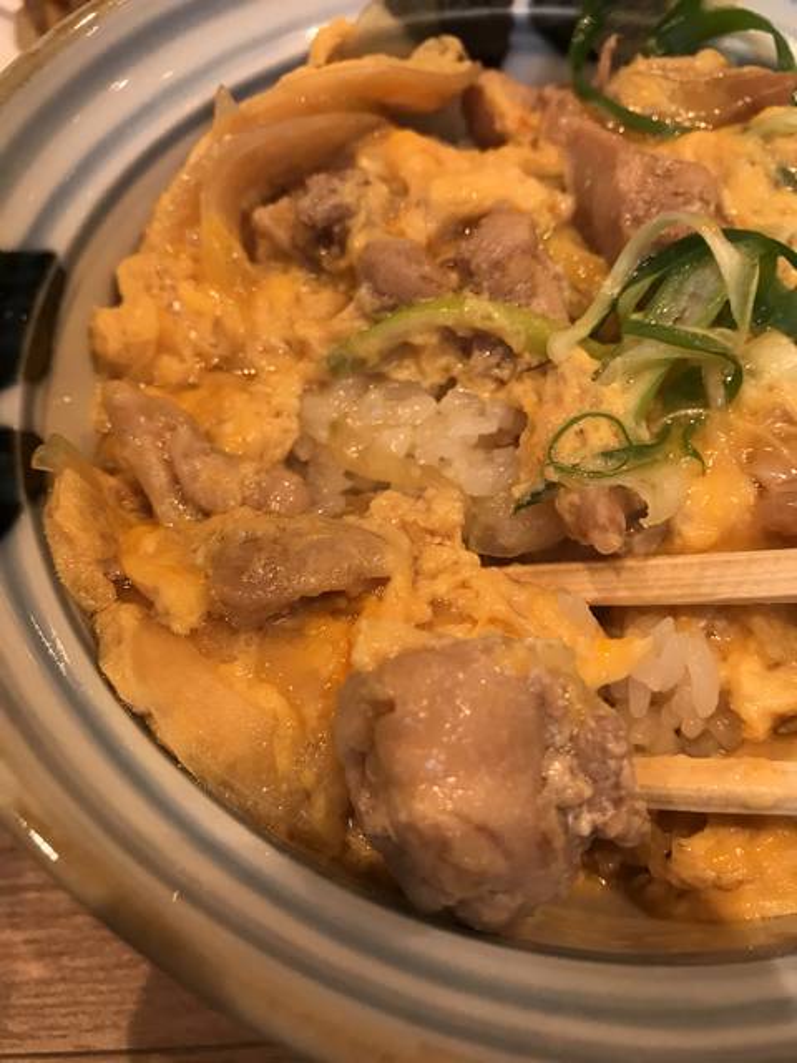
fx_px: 860
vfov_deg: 63.4
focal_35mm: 28
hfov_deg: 49.7
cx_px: 398
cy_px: 532
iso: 40
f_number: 1.8
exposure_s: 1/30
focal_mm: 3.99
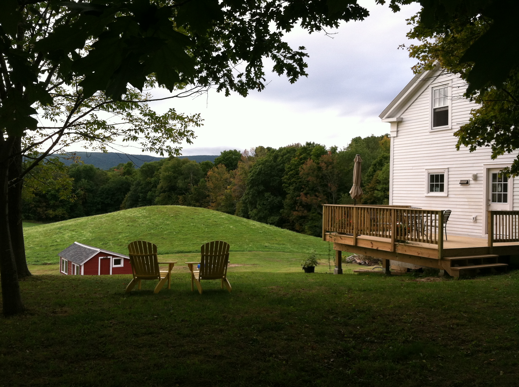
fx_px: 524
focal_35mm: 35
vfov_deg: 40.6
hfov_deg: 52.7
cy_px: 194
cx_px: 260
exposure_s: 1/166
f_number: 2.8
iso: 80
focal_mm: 3.85
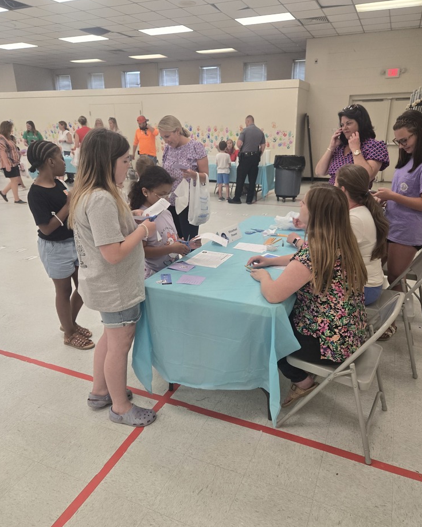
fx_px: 390
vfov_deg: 68.1
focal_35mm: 25
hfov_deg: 56.8
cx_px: 217
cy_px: 259
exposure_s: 1/180
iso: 125
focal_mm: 5.4
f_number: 1.8
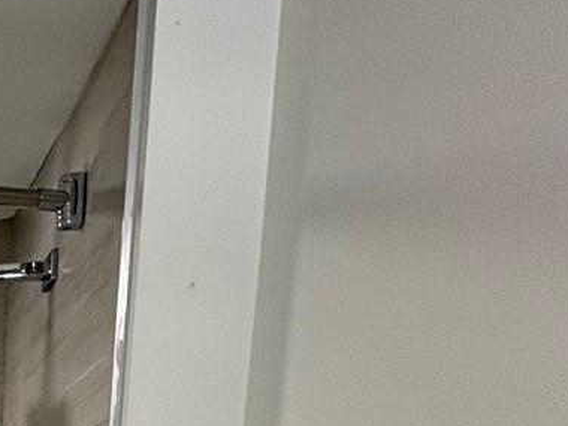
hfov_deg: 24.0
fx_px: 968
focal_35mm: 59
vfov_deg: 18.8
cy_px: 779
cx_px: -332
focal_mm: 2.22
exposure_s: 1/120
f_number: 2.2
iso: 200
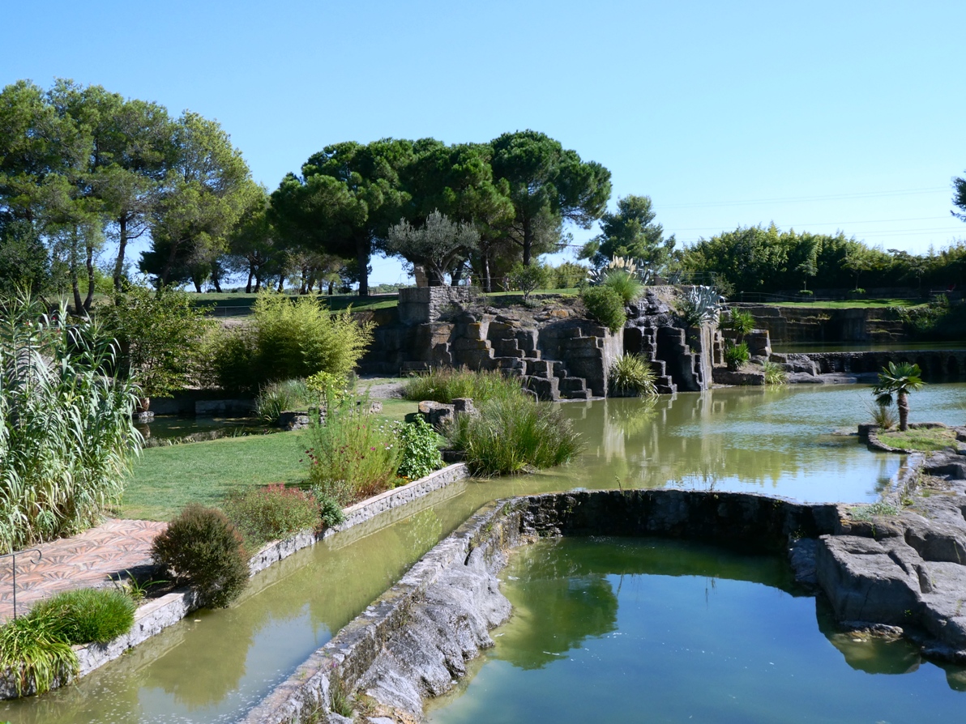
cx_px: 483
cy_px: 362
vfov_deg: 36.0
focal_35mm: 40
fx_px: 1116
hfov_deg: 46.8
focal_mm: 7.2
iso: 80
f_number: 3.8
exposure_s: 1/500
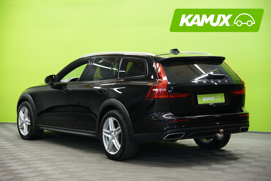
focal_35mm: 74
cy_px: 90
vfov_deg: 18.4
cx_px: 136
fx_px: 557
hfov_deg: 27.3
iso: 500
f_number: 4.5
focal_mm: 74
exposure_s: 1/15
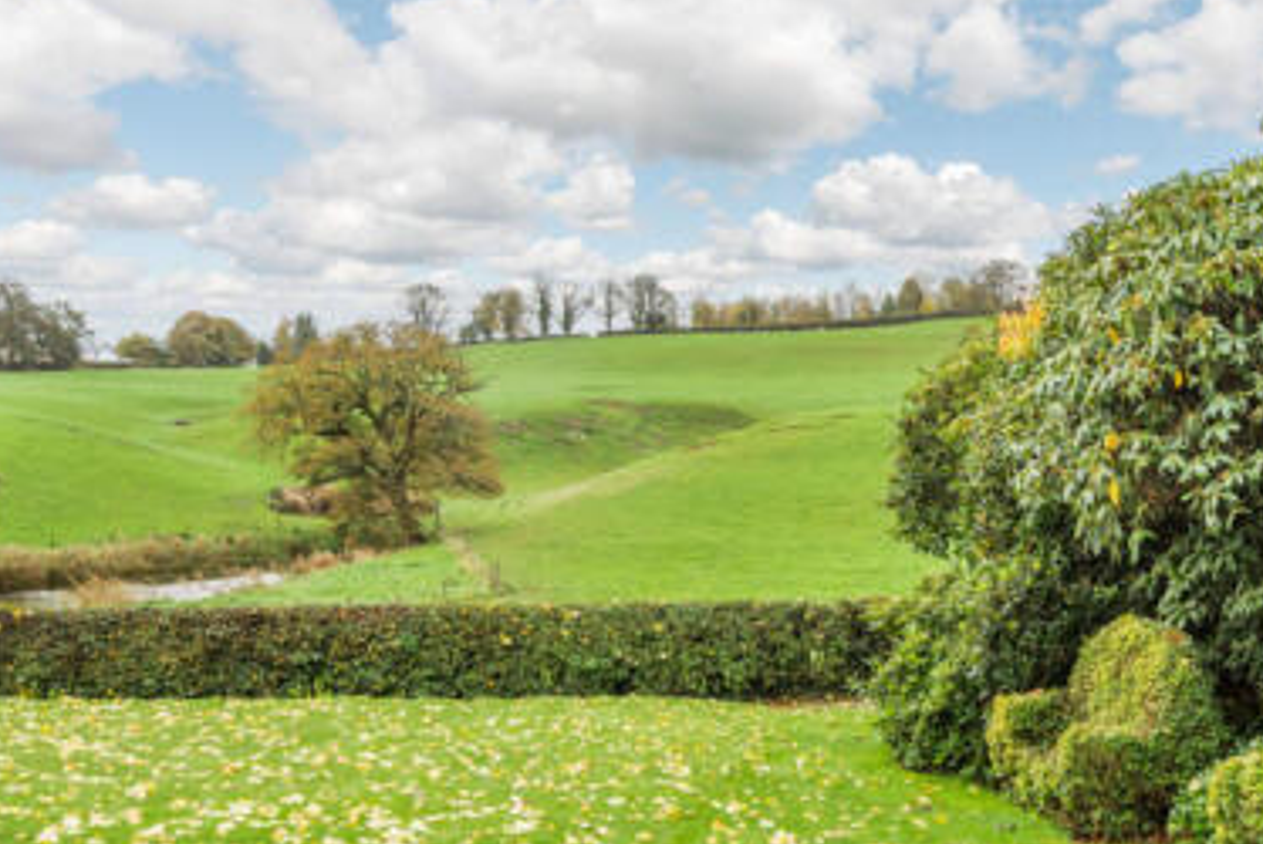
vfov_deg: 31.9
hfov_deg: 45.9
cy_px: 508
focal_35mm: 42
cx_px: 795
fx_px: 1475
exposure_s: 1/80
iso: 320
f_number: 4.5
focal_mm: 24
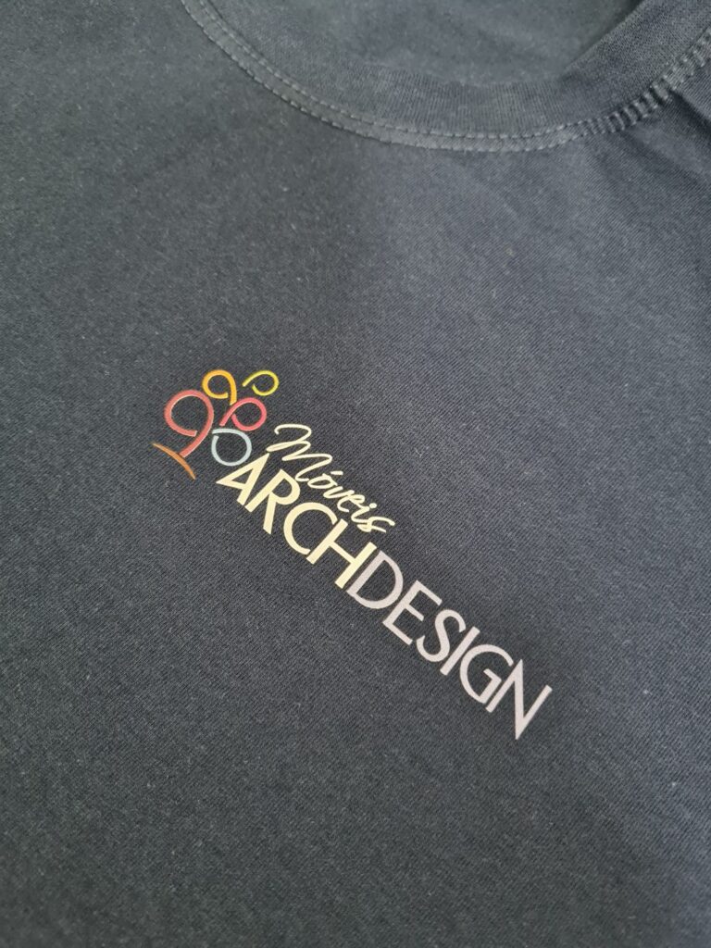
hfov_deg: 53.1
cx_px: 356
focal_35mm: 26
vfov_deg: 67.3
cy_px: 474
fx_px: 712
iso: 640
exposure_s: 1/24
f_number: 1.8
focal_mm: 5.4
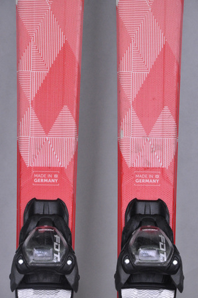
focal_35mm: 158
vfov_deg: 13.1
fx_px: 1302
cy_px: 149
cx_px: 99
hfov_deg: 8.7
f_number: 9.5
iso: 3200
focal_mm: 105
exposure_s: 1/125
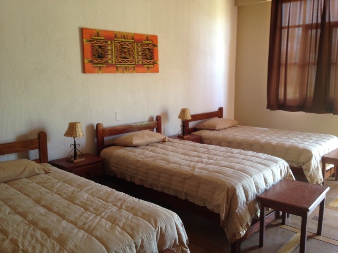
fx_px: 342
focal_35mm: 35
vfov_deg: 40.7
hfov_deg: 52.6
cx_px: 169
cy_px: 126
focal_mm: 4.28
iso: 80
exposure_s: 1/20
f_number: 2.4
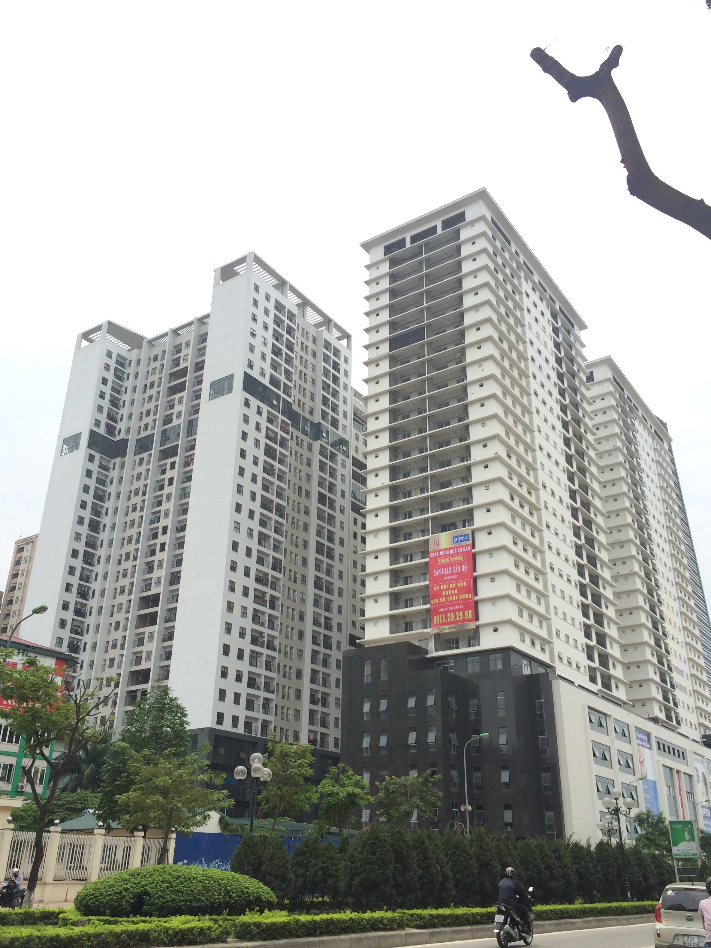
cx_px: 357
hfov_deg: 45.4
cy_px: 469
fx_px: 849
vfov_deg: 58.4
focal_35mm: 31
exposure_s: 1/1466
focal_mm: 4.12
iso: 32
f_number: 2.2
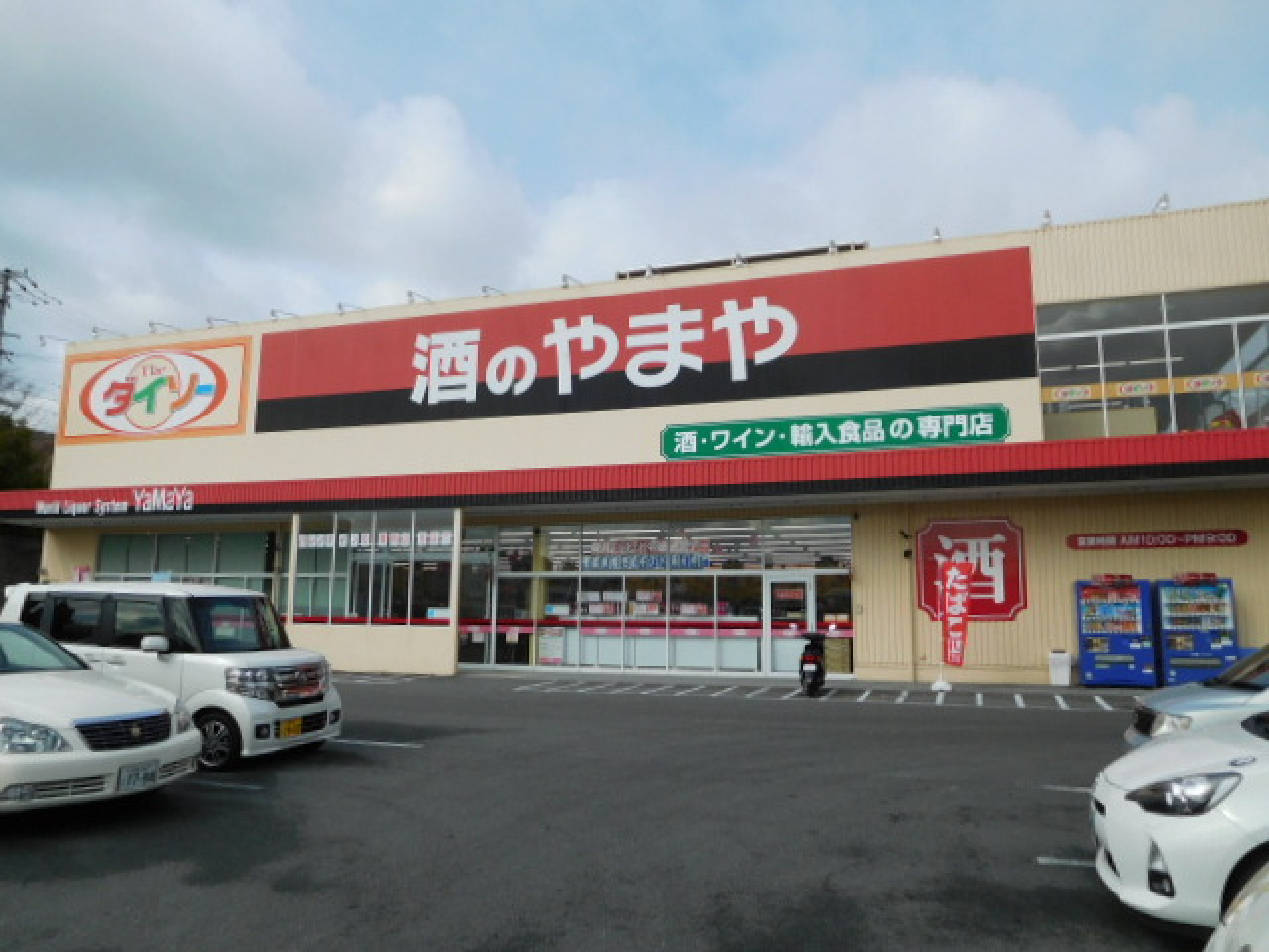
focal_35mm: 25
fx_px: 916
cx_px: 634
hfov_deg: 69.4
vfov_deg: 54.9
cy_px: 476
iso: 125
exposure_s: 1/400
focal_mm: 4.5
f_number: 6.8
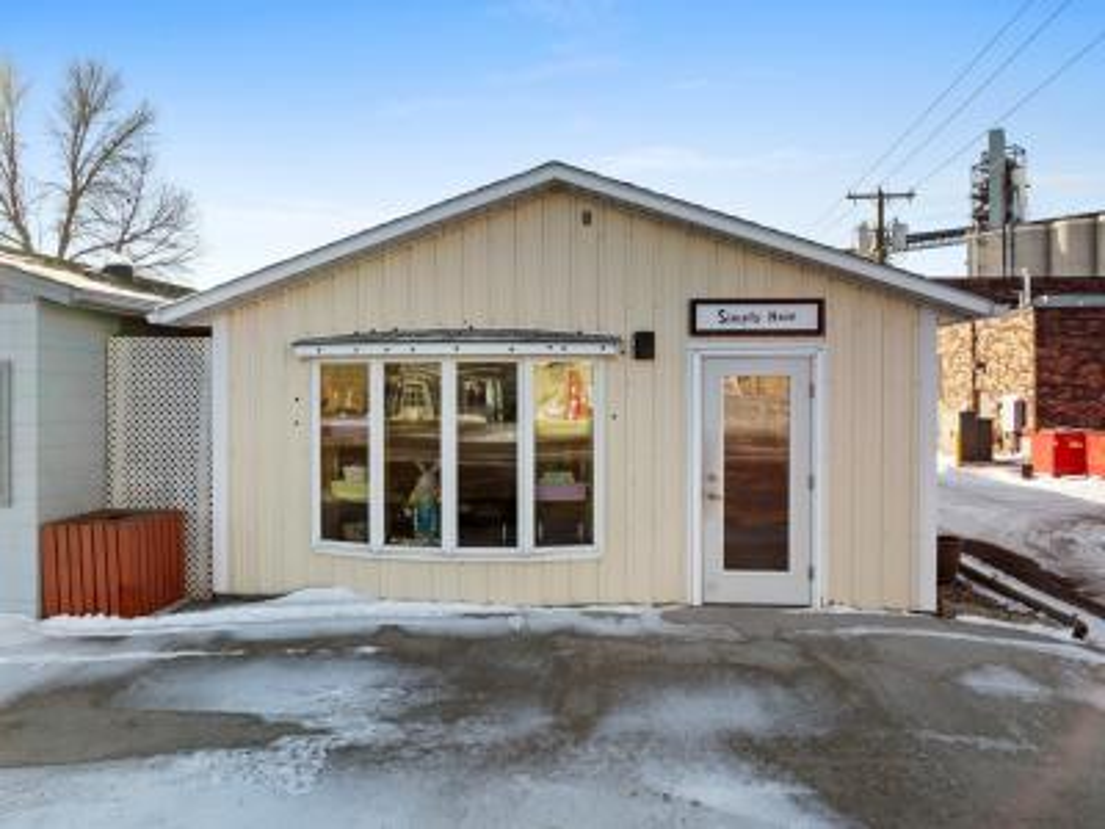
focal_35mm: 24
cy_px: 414
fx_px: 766
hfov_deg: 71.6
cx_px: 552
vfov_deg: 56.8
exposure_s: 1/400
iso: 100
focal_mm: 12.29
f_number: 7.1
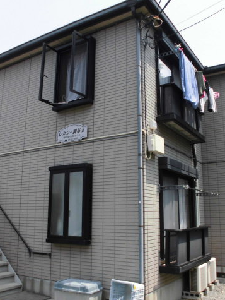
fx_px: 303
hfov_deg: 40.7
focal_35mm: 35
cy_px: 151
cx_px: 120
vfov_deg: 52.6
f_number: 3.5
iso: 100
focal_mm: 4.6
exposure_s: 1/400
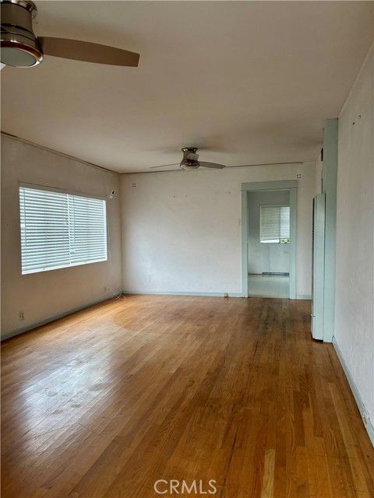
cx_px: 187
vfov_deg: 67.3
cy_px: 249
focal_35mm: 26
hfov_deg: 53.1
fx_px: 375
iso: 125
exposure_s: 1/64
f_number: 1.6
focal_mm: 5.96
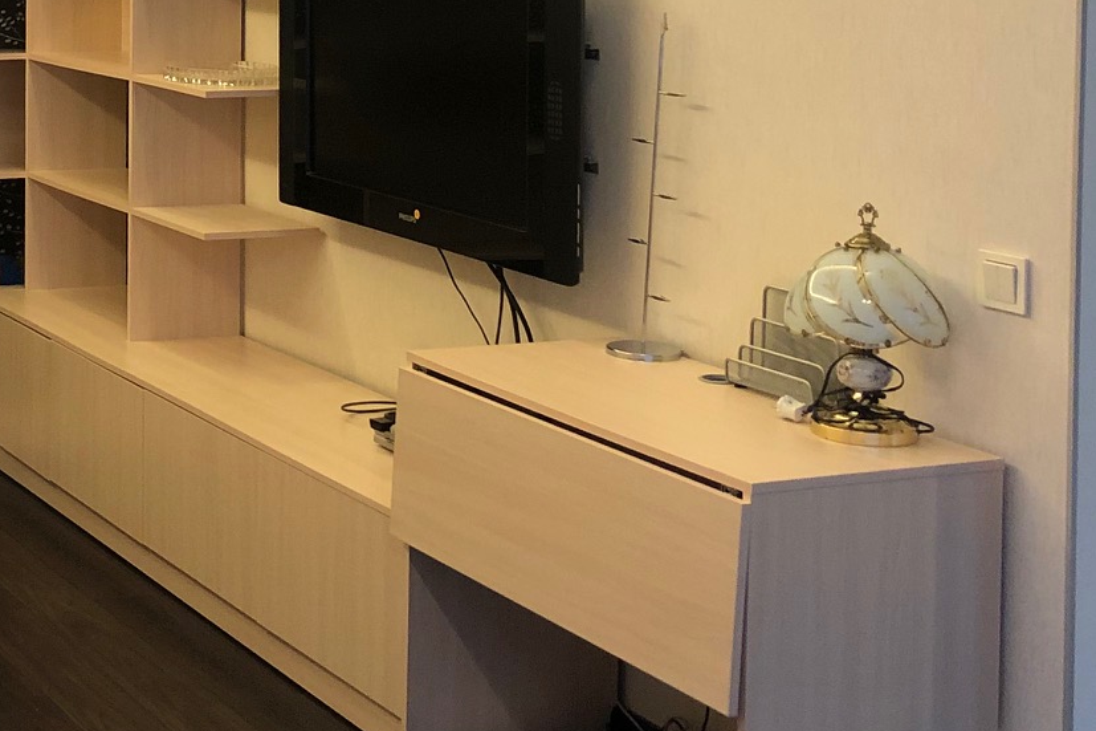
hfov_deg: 26.6
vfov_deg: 18.6
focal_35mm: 71
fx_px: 2161
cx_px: -54
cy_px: -20
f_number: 1.8
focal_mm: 4
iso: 50
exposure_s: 1/17
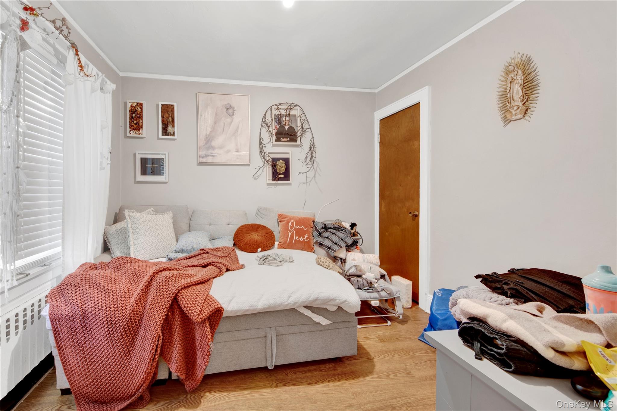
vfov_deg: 90.0
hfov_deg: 112.6
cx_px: 308
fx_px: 206
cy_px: 206
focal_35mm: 12
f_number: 8
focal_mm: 8
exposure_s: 1.3
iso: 100
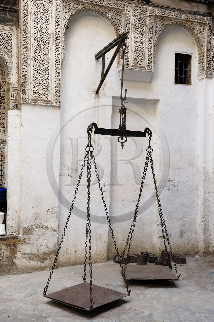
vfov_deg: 46.4
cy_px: 161
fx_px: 375
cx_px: 107
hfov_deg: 31.8
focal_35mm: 42
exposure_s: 1/125
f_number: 5.6
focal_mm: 42
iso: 400
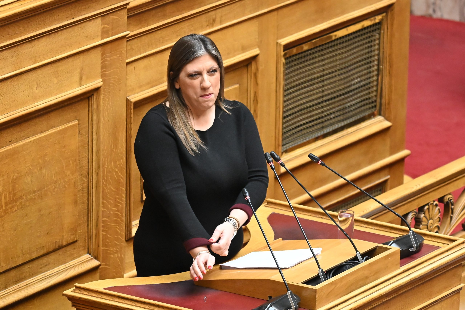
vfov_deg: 4.4
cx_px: 232
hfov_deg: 6.5
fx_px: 4069
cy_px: 155
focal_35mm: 315
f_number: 5.6
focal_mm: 210
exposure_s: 1/250
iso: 5600
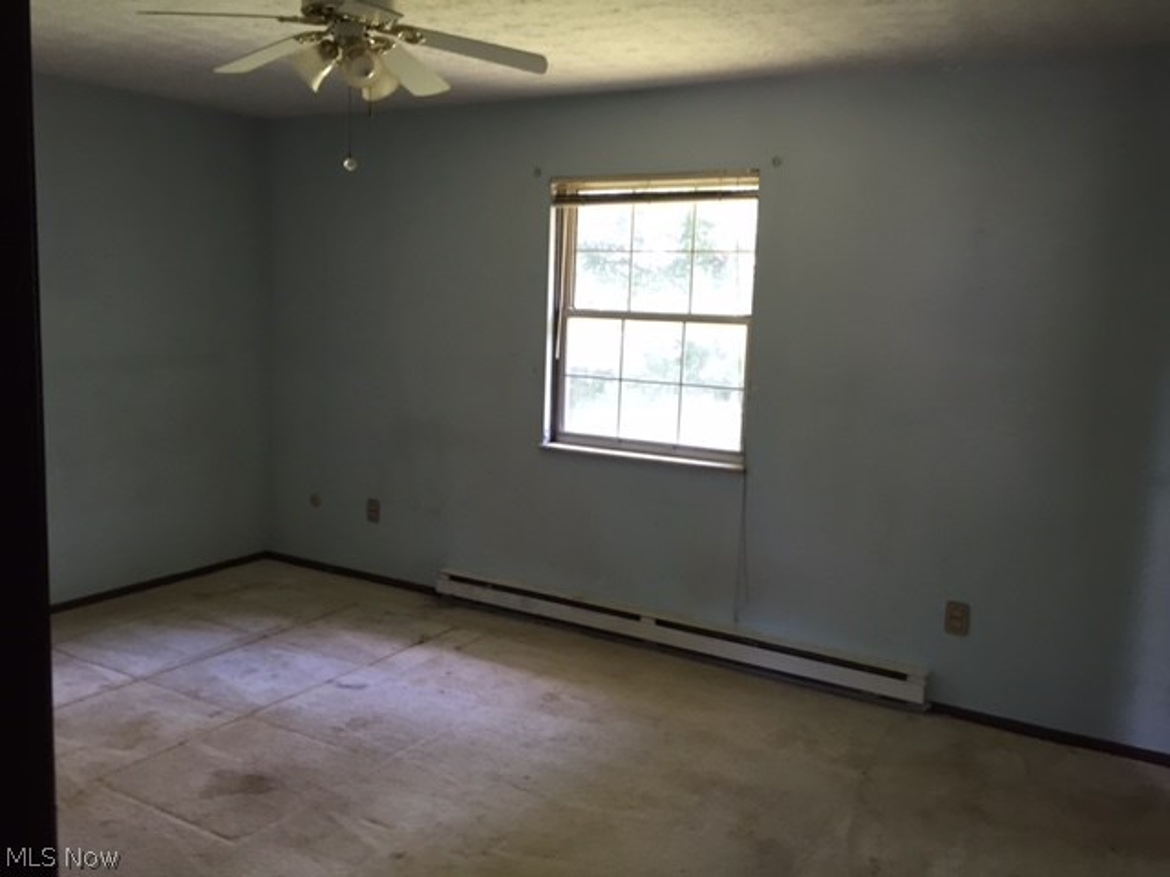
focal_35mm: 29
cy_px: 438
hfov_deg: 61.7
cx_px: 585
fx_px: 980
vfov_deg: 48.2
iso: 80
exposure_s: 1/30
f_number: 2.2
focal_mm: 4.15
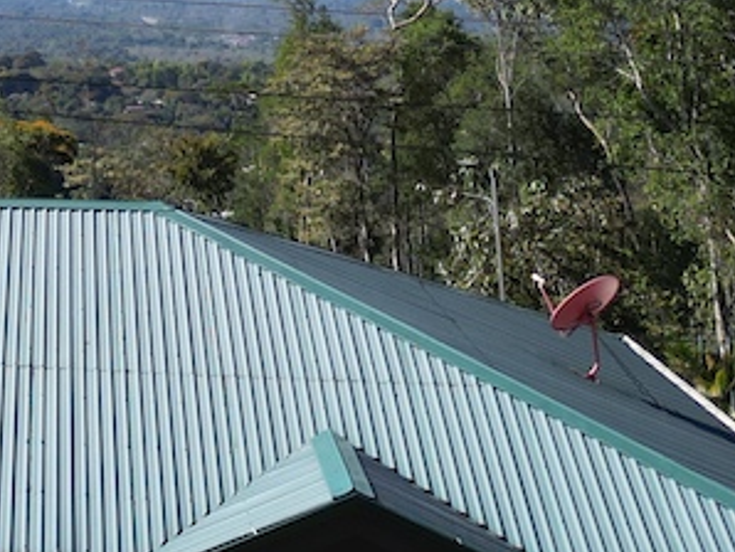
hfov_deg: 17.4
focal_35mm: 103
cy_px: -579
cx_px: -331
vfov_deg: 12.5
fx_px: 2189
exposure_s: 1/2000
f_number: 1.7
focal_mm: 6.72
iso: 100
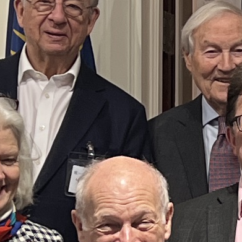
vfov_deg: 7.3
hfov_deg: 7.2
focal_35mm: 237
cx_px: 407
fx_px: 1875
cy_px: 272
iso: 125
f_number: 1.5
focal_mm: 5.7
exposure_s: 1/100
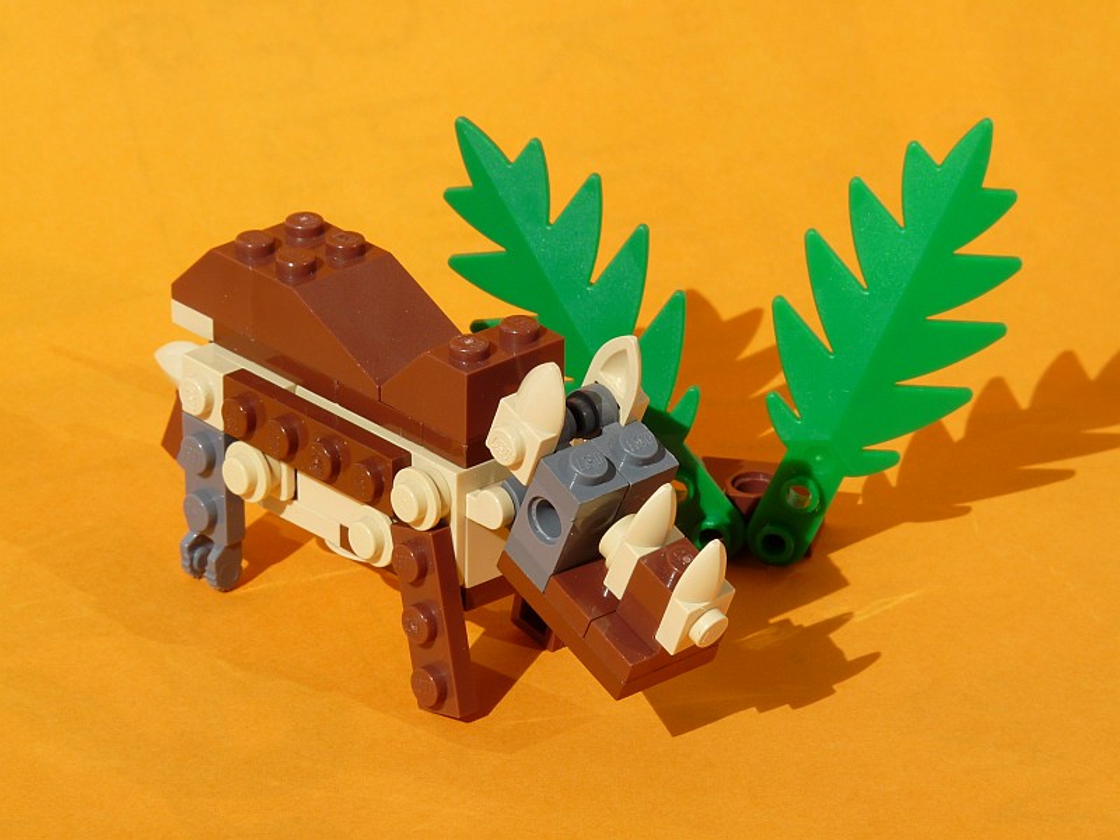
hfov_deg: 6.7
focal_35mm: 296
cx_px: 560
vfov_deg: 5.0
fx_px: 9577
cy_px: 420
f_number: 7.1
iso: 100
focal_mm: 52.7
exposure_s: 1/500
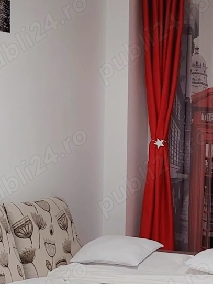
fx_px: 968
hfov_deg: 12.4
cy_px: 200
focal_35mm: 118
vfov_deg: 16.6
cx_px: 214
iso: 222
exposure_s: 1/33.3
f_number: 1.75
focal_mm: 5.25
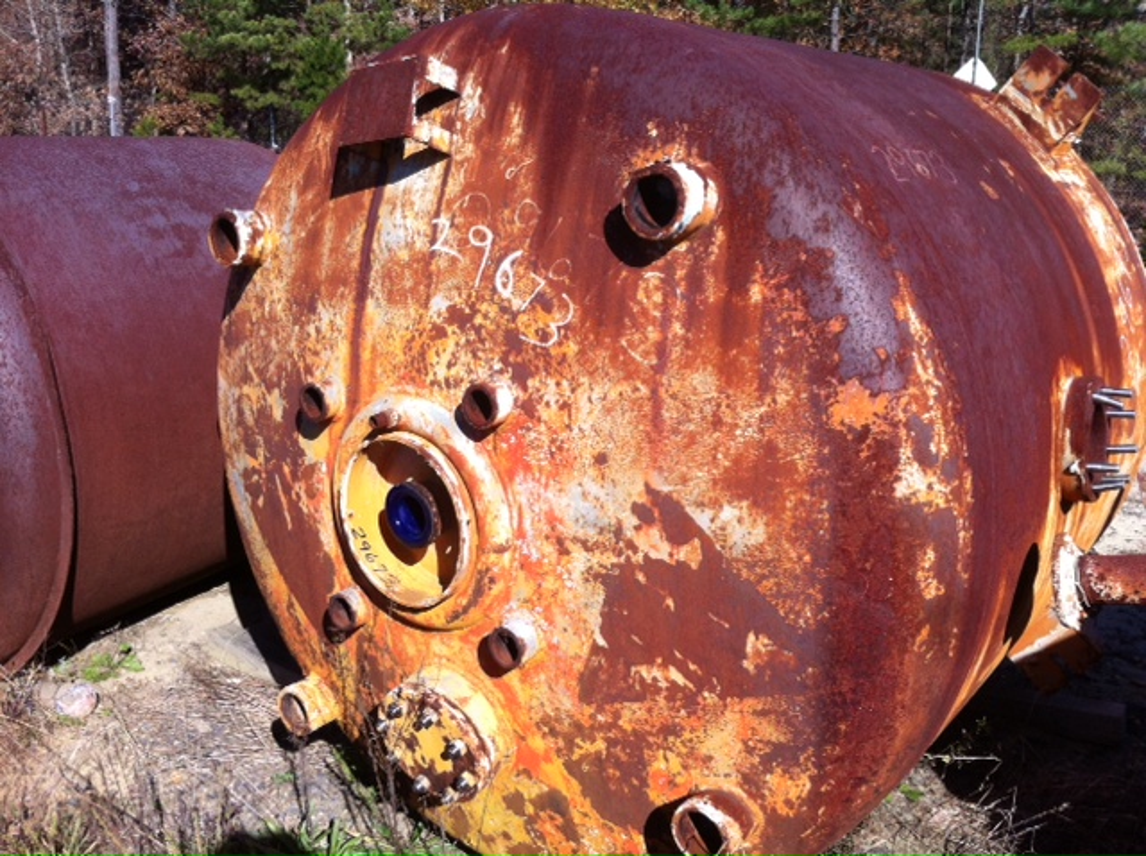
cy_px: 428
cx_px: 573
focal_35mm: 35
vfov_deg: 40.6
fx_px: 1157
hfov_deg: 52.7
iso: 80
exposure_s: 1/1207
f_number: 2.8
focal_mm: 3.85
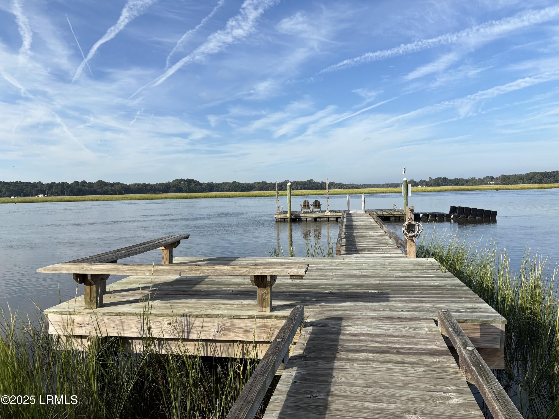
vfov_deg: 53.1
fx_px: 420
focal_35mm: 26
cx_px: 280
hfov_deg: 67.3
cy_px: 210
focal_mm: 5.96
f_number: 1.6
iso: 50
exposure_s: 1/3021
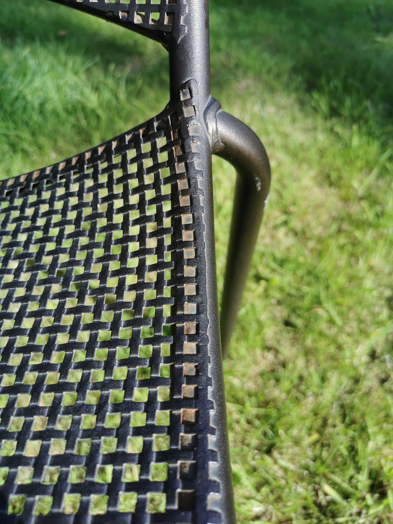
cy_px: 262
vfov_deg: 65.3
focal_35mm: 27
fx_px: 409
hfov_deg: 51.4
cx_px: 196
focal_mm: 5.58
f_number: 1.8
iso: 50
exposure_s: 1/1330
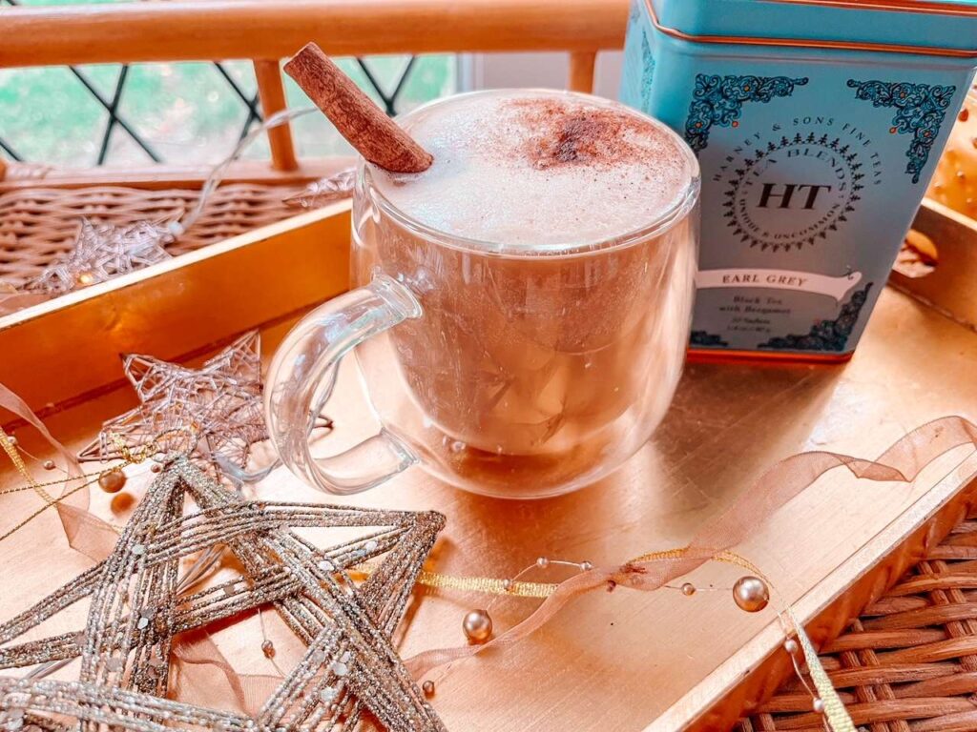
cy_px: 366
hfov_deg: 67.3
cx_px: 488
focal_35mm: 26
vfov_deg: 53.1
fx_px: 734
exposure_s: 1/60
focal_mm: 5.1
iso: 125
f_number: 1.6
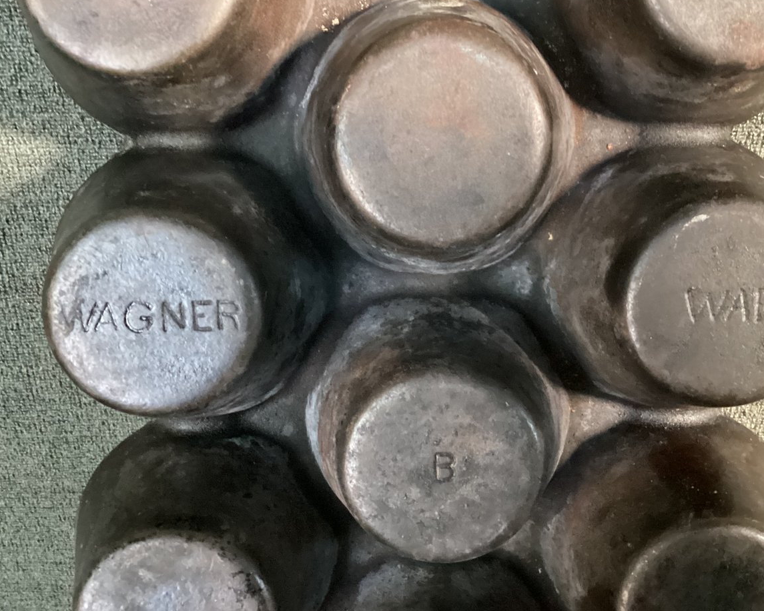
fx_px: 904
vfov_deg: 37.3
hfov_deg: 45.7
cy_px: 319
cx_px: 428
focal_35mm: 40
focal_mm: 3.3
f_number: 2.4
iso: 800
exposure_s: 1/24
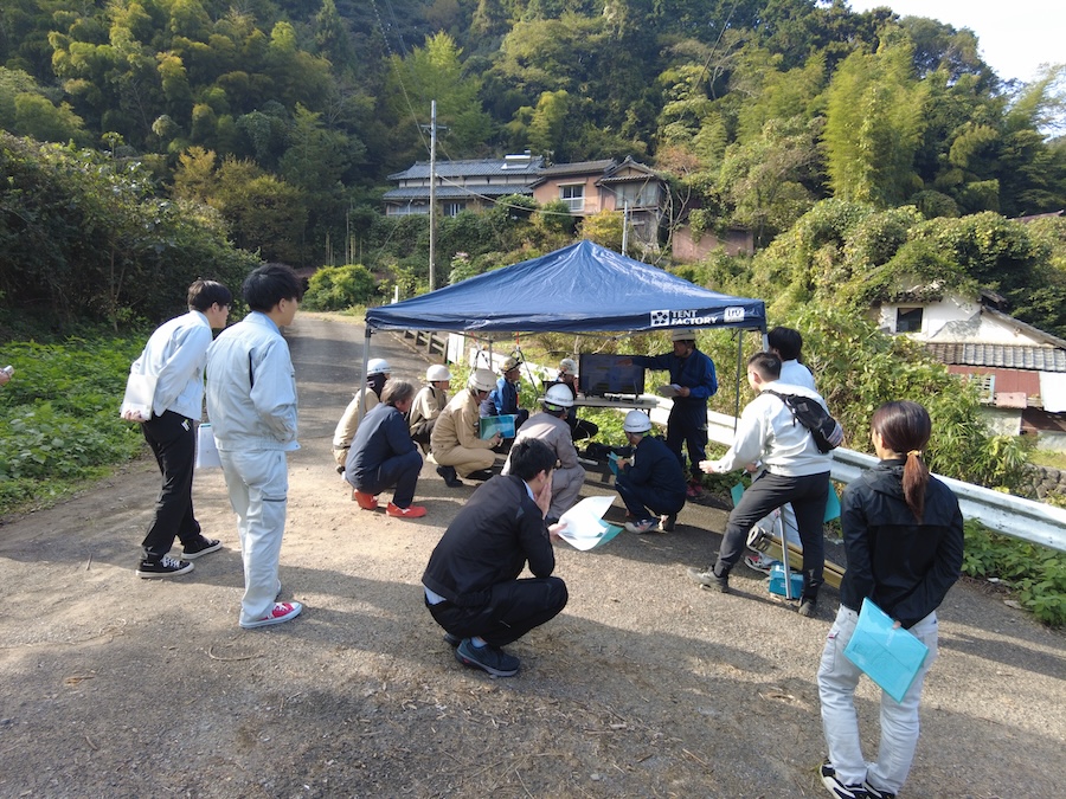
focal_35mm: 20
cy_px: 400
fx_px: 616
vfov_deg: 66.0
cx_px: 533
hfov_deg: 81.7
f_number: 1.8
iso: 100
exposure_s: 1/320
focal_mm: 4.4
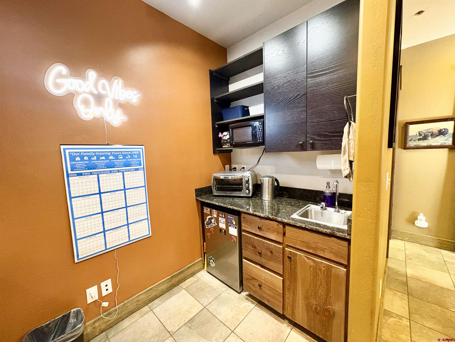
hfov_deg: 102.1
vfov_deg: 85.7
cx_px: 228
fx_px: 184
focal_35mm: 14
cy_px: 171
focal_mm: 2.22
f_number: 2.2
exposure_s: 1/60
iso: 640
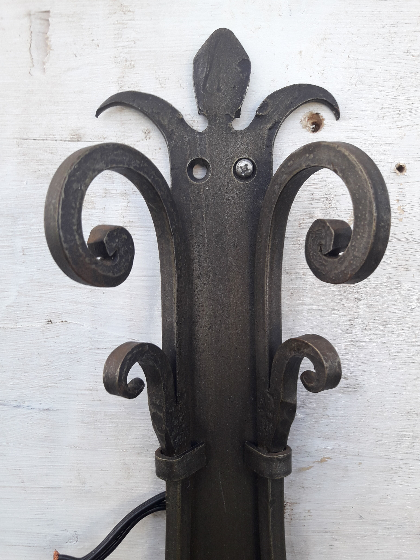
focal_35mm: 28
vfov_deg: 63.4
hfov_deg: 49.7
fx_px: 453
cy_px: 280
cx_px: 210
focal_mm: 3.7
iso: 40
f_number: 1.9
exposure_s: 1/111
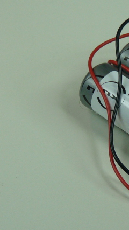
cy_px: 122
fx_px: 815
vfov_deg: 16.0
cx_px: 170
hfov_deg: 8.9
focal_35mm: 134
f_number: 3.2
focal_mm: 8.2
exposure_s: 1/100
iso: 100
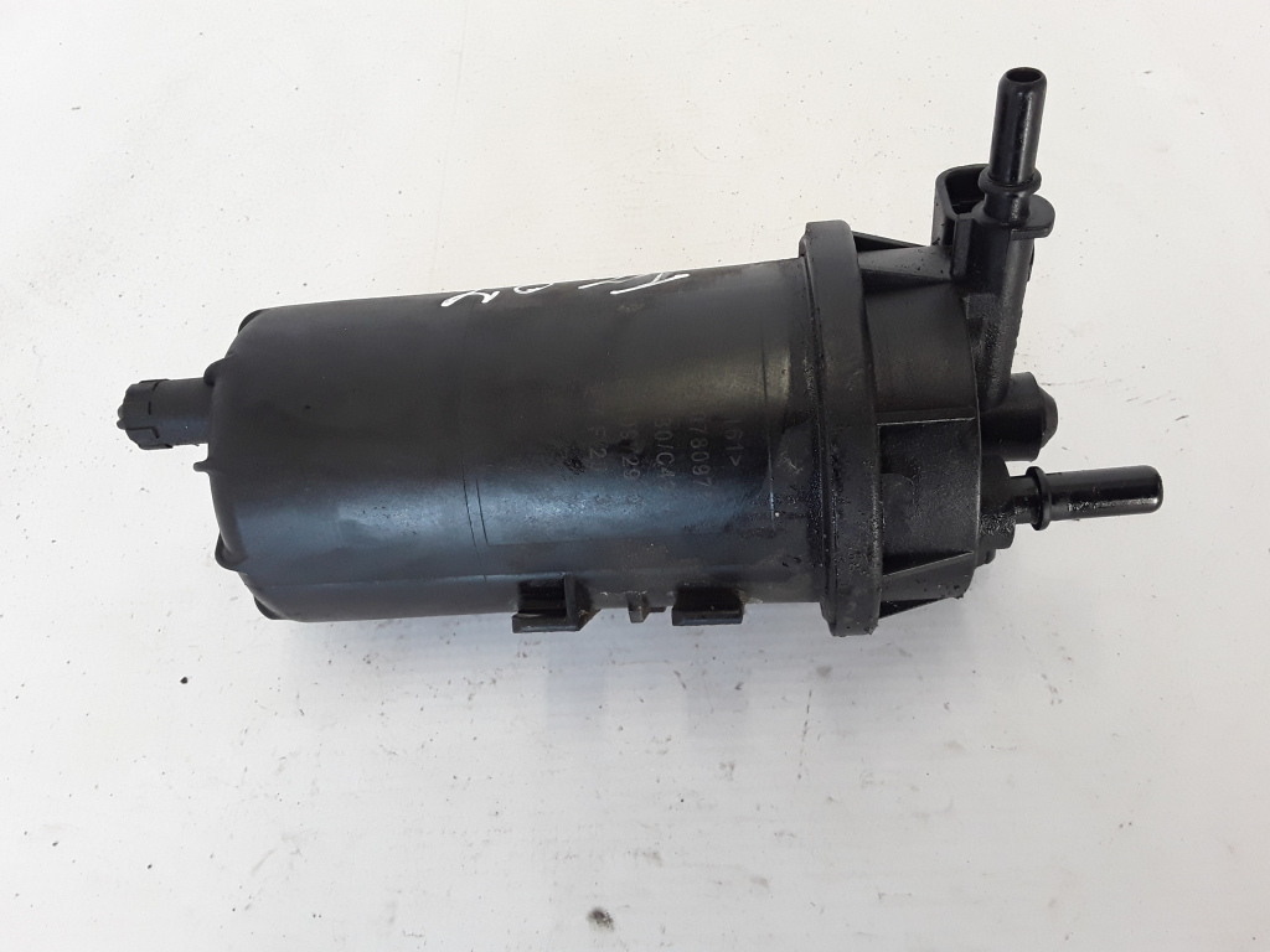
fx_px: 991
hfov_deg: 65.3
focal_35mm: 27
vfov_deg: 51.4
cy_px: 476
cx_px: 635
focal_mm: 2.91
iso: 80
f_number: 1.9
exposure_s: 1/100
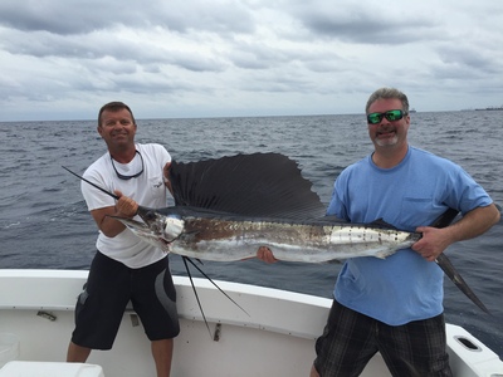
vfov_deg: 48.2
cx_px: 252
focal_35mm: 29
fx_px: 421
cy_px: 188
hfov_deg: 61.7
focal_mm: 4.15
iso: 32
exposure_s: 1/1199
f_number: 2.2
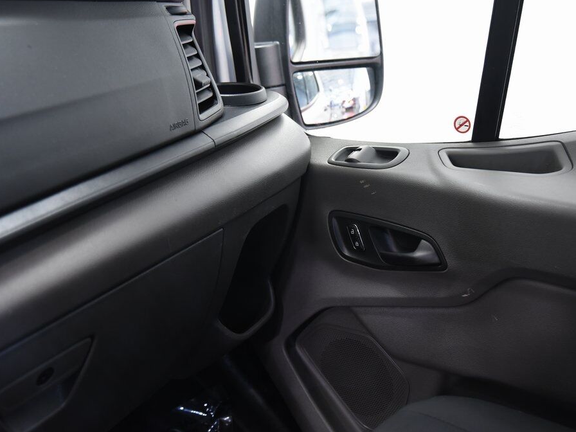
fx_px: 732
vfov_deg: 32.9
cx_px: 325
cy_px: 214
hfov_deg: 42.9
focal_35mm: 44
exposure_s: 1/20
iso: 2000
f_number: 4
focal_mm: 40
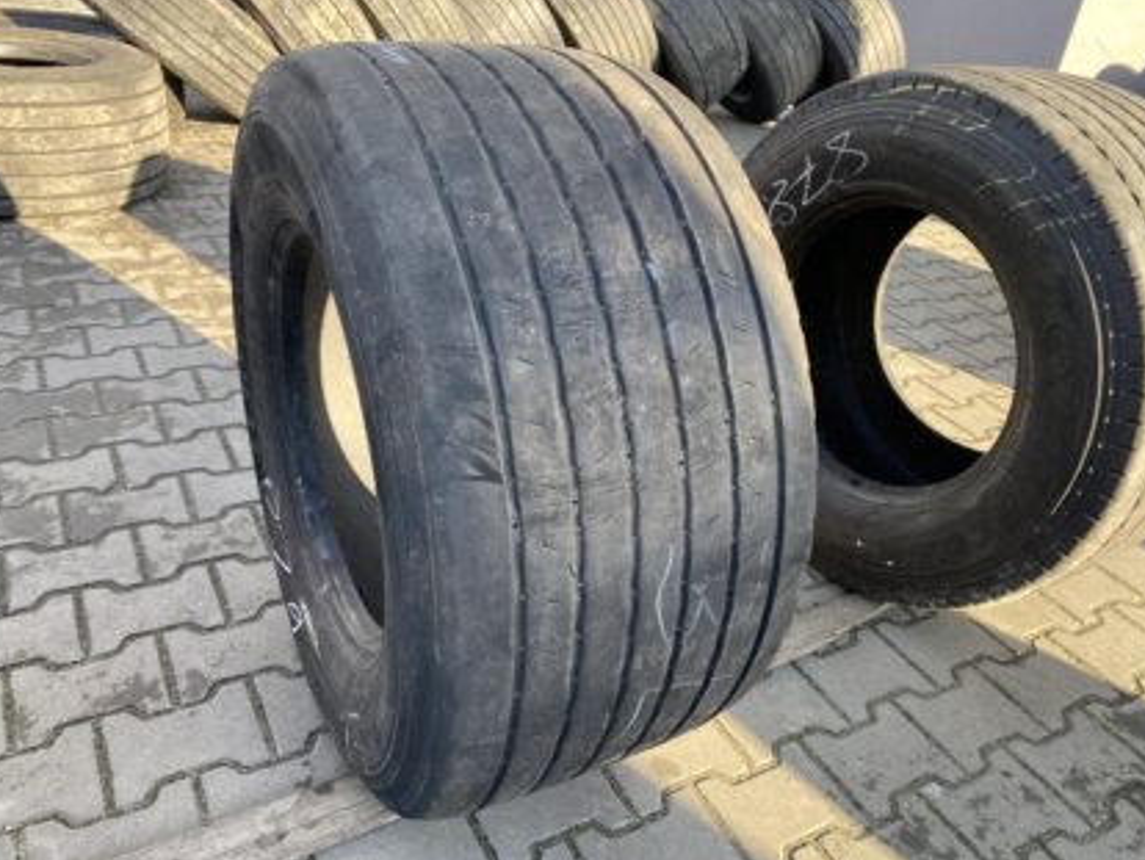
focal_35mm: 27
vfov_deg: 51.4
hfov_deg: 65.3
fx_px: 894
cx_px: 575
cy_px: 430
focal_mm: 4.25
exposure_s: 1/141
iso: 32
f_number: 1.8
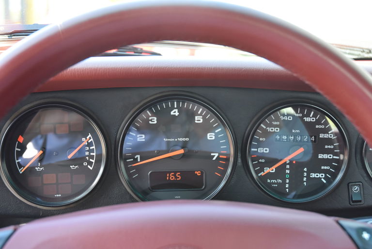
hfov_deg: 37.8
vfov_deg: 25.8
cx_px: 186
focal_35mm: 52
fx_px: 543
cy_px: 124
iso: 800
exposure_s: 1/100
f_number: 5
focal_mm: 35
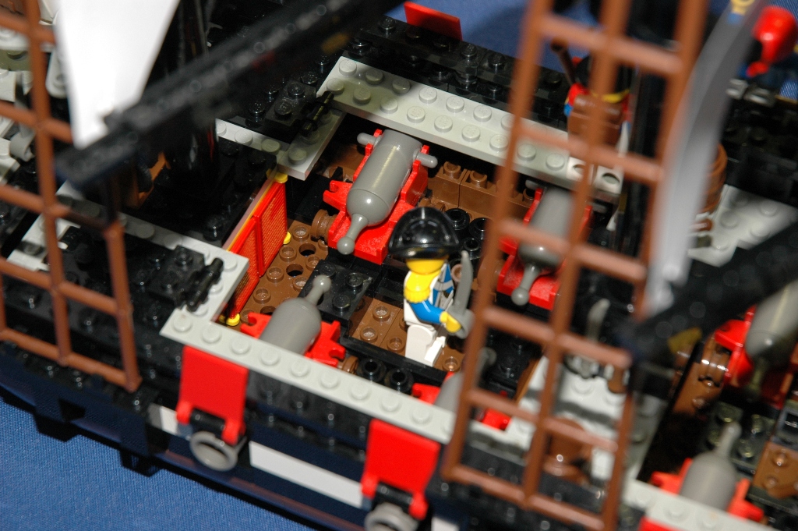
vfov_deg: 13.0
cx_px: 399
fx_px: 2326
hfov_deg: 19.5
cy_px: 266
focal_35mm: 105
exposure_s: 1/13
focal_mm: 70
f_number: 6.3
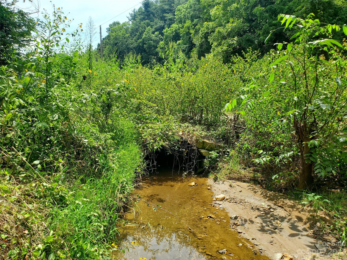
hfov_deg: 67.3
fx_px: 261
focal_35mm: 26
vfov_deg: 53.1
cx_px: 174
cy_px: 130
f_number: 2.4
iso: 50
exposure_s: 1/912
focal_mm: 4.3
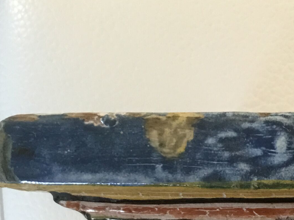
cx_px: 422
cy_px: 250
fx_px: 816
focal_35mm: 96
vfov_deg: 15.0
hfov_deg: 18.4
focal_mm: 3.3
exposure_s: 1/33
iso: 125
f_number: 2.4
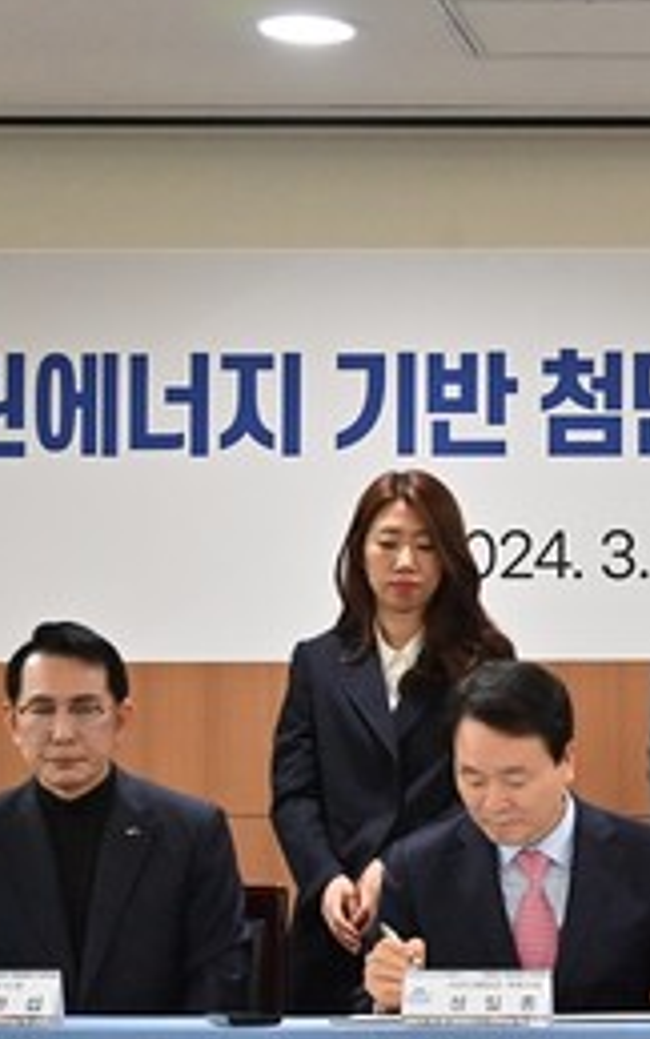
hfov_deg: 9.7
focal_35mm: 130
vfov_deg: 16.0
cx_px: 1051
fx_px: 3683
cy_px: 754
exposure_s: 1/200
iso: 3200
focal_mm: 55
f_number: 4.5
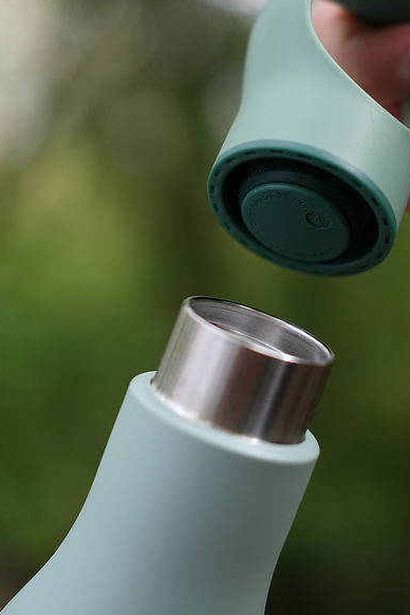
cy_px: 259
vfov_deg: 25.6
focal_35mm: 79
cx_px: 299
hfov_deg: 17.2
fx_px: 1349
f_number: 2
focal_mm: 35
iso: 250
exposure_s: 1/1000
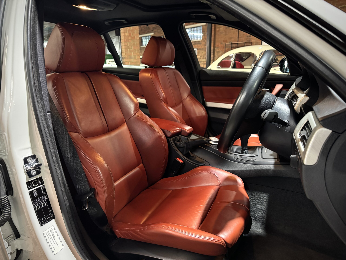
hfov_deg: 71.6
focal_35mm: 24
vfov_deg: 56.8
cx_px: 173
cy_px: 130
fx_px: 240
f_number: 1.78
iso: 800
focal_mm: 6.76
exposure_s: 1/33
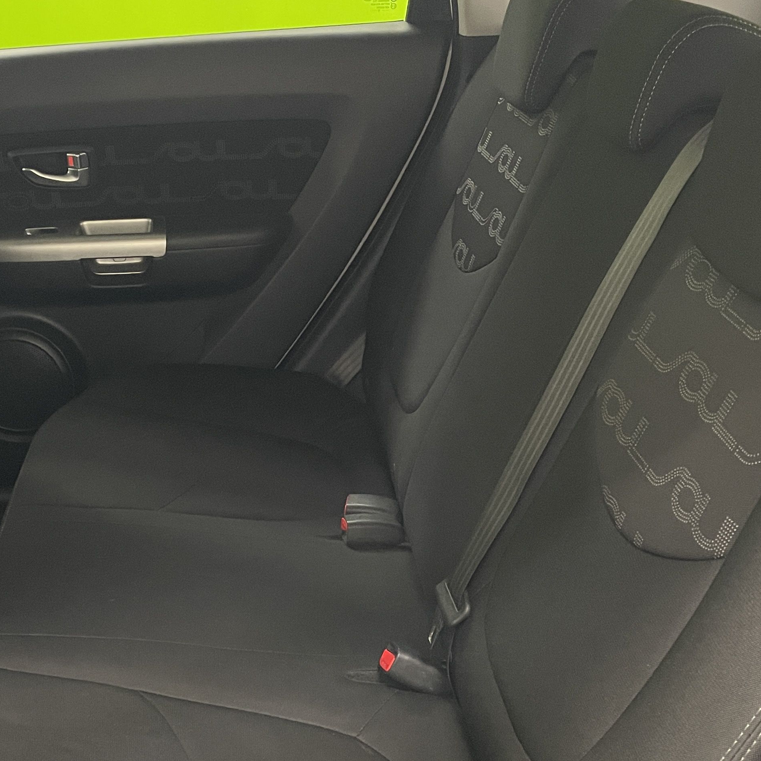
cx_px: 237
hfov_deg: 34.3
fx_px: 1219
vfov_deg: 34.2
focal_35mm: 49
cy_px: 530
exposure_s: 1/50
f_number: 1.6
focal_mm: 4.2
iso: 400
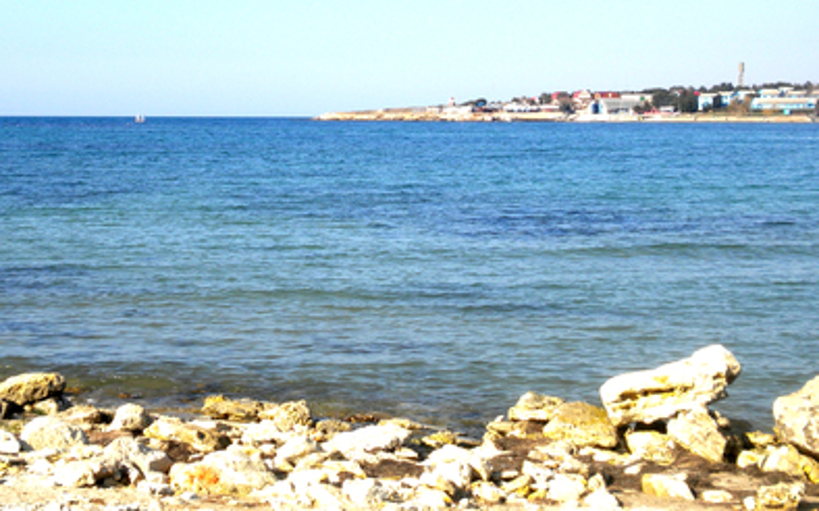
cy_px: 153
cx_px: 378
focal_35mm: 77
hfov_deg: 26.8
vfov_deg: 16.9
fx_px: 1718
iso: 80
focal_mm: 9.3
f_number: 5.6
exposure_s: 1/384
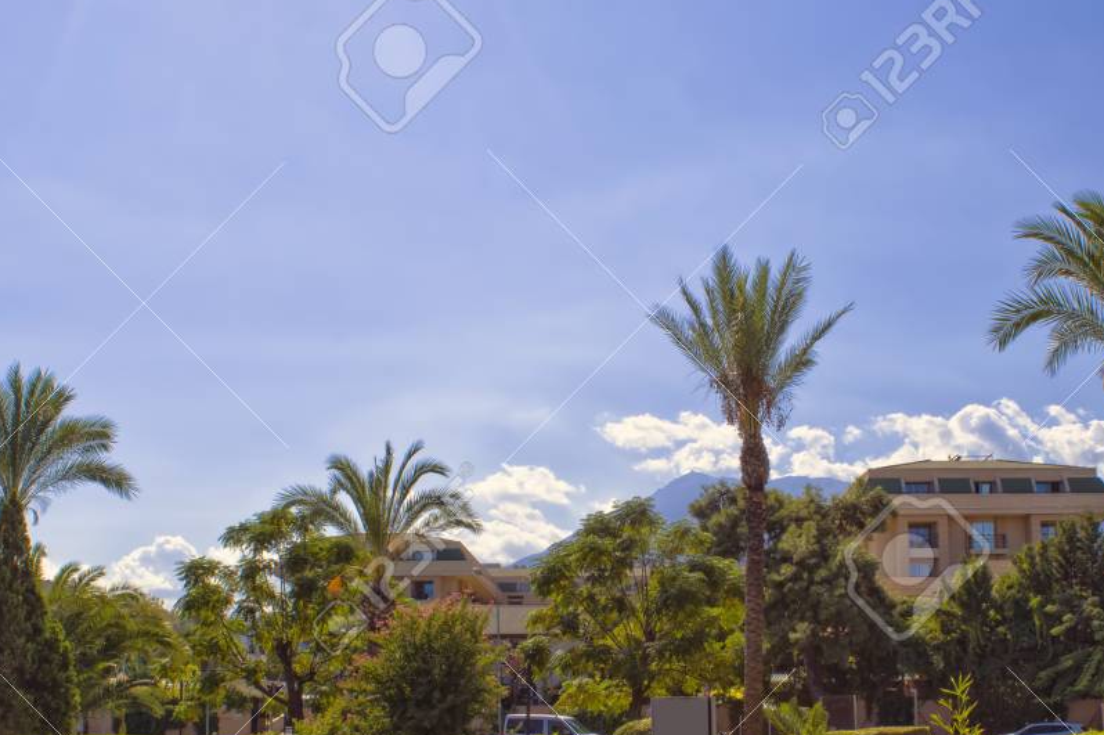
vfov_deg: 30.2
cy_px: 511
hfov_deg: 44.3
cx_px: 652
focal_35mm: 44
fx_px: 1348
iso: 100
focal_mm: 18
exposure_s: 1/320
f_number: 11
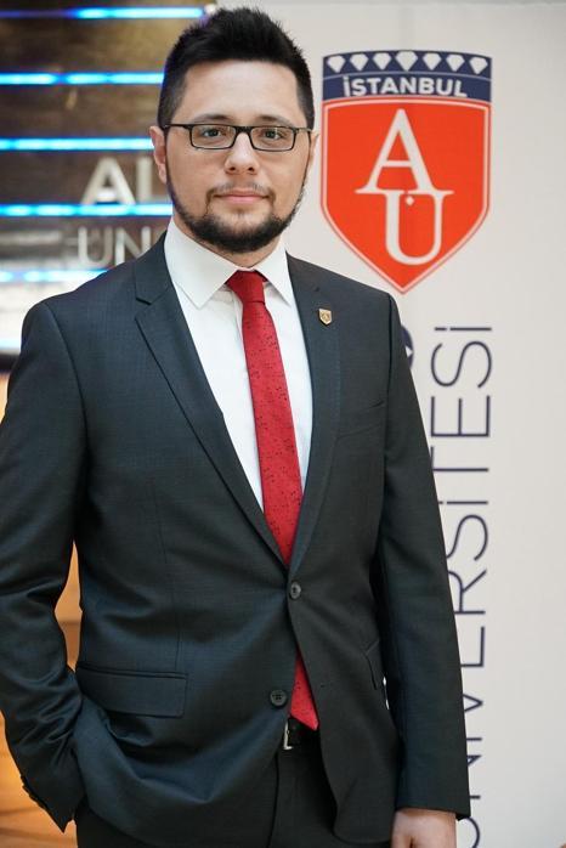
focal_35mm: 87
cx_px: 283
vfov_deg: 23.4
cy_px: 424
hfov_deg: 15.7
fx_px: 2050
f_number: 4.5
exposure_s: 1/100
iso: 2500
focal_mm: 58
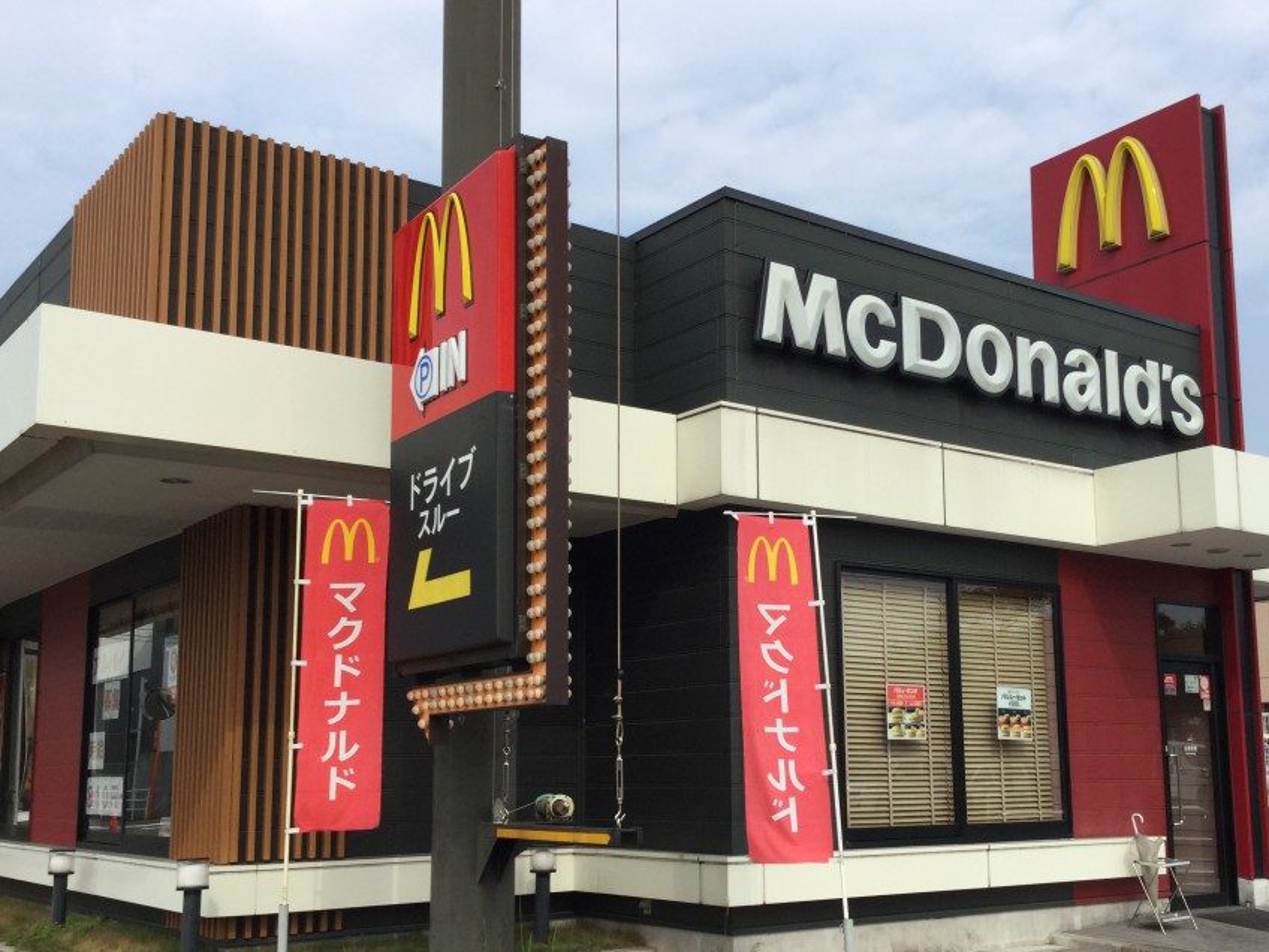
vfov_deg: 36.7
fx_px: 1430
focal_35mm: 39
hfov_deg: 47.8
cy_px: 572
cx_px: 703
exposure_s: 1/1164
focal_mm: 3.3
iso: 25
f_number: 2.4
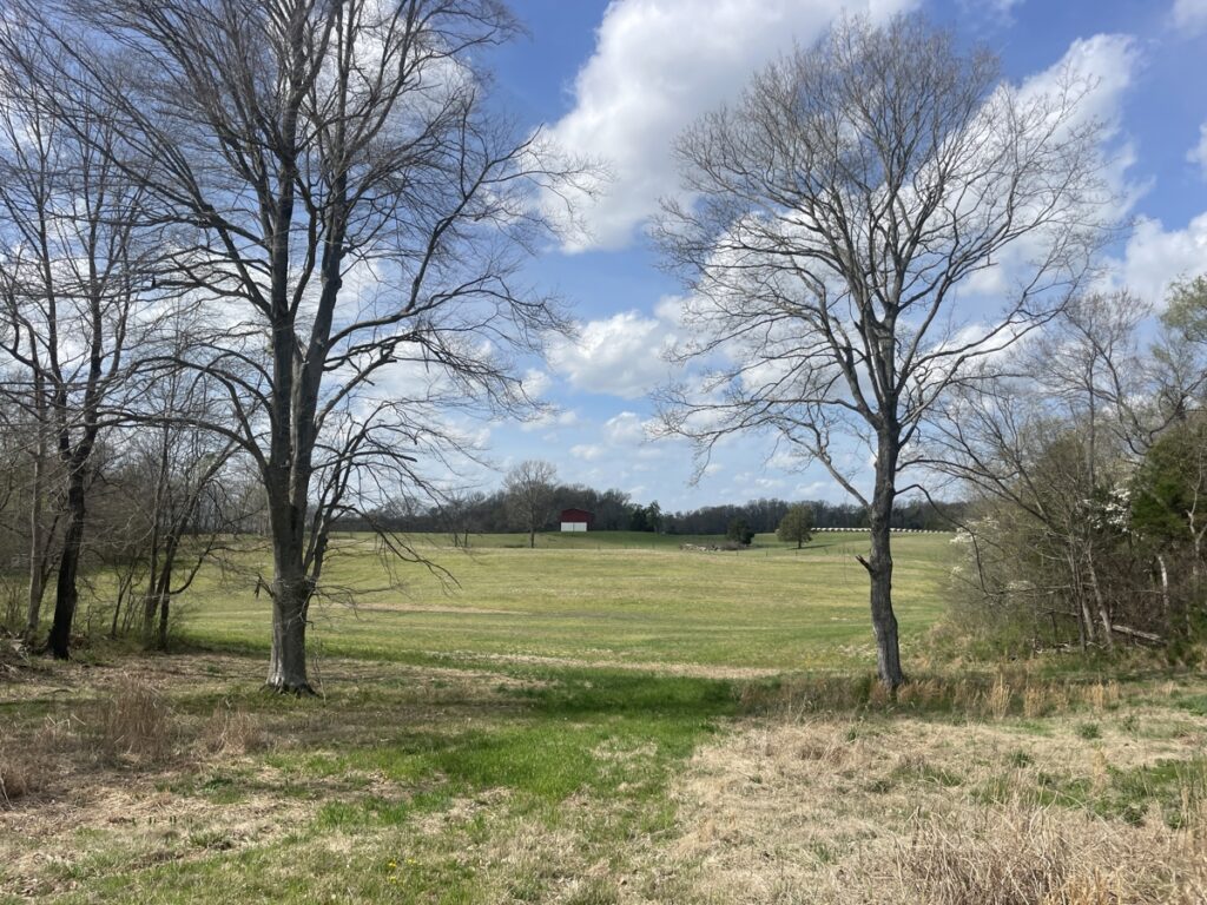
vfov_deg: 53.1
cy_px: 452
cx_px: 604
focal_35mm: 26
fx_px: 907
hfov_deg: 67.3
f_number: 1.6
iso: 32
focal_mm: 4.2
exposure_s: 1/5051
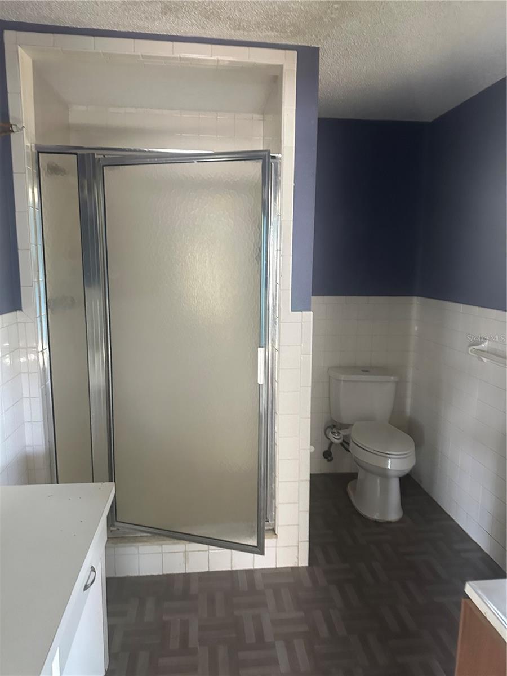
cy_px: 338
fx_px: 469
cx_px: 254
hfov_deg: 56.8
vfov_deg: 71.6
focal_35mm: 24
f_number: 1.78
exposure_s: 1/60
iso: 640
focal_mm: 6.86
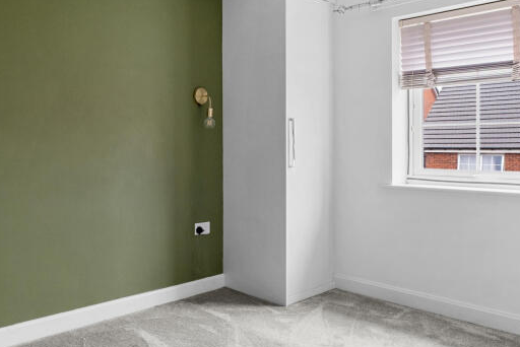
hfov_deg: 60.5
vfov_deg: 42.9
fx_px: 434
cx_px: 175
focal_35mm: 30
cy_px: 237
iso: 160
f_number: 8
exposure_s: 1/3
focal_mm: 10
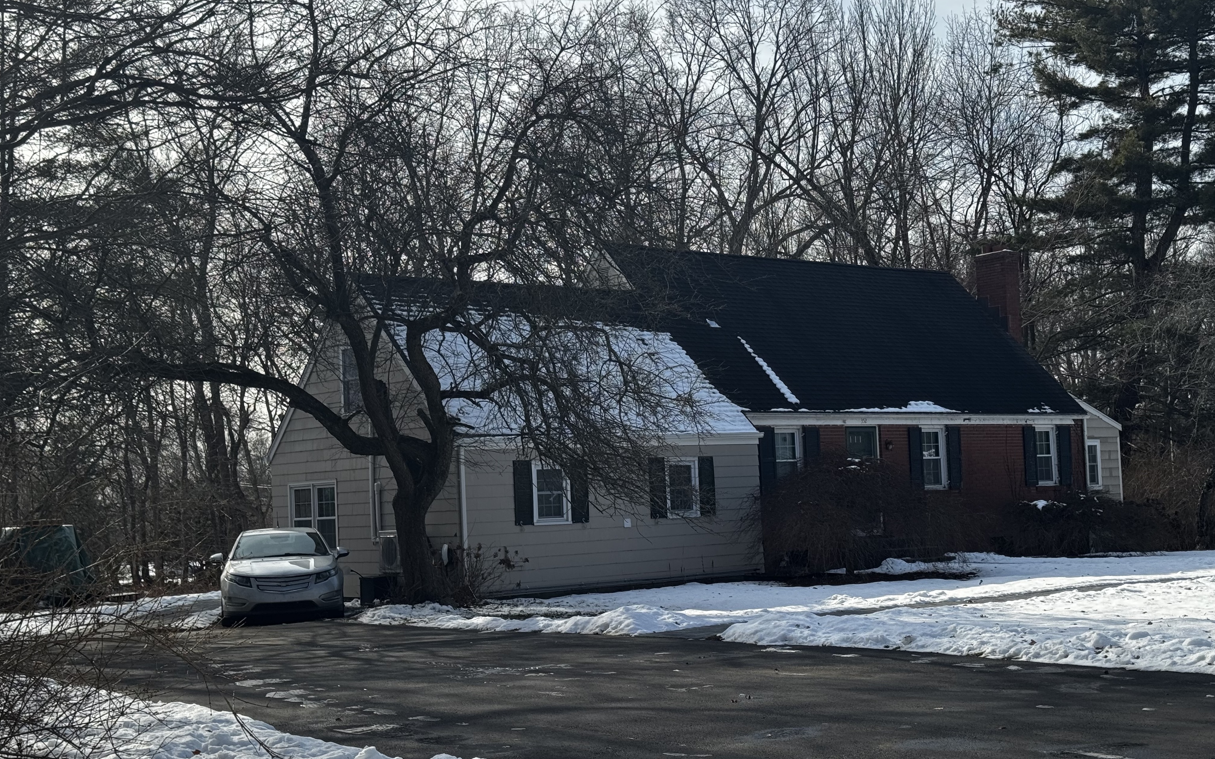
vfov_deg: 25.3
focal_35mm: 51
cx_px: 608
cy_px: 415
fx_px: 1689
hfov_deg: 39.6
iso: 64
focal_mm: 6.76
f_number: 1.78
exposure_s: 1/2717
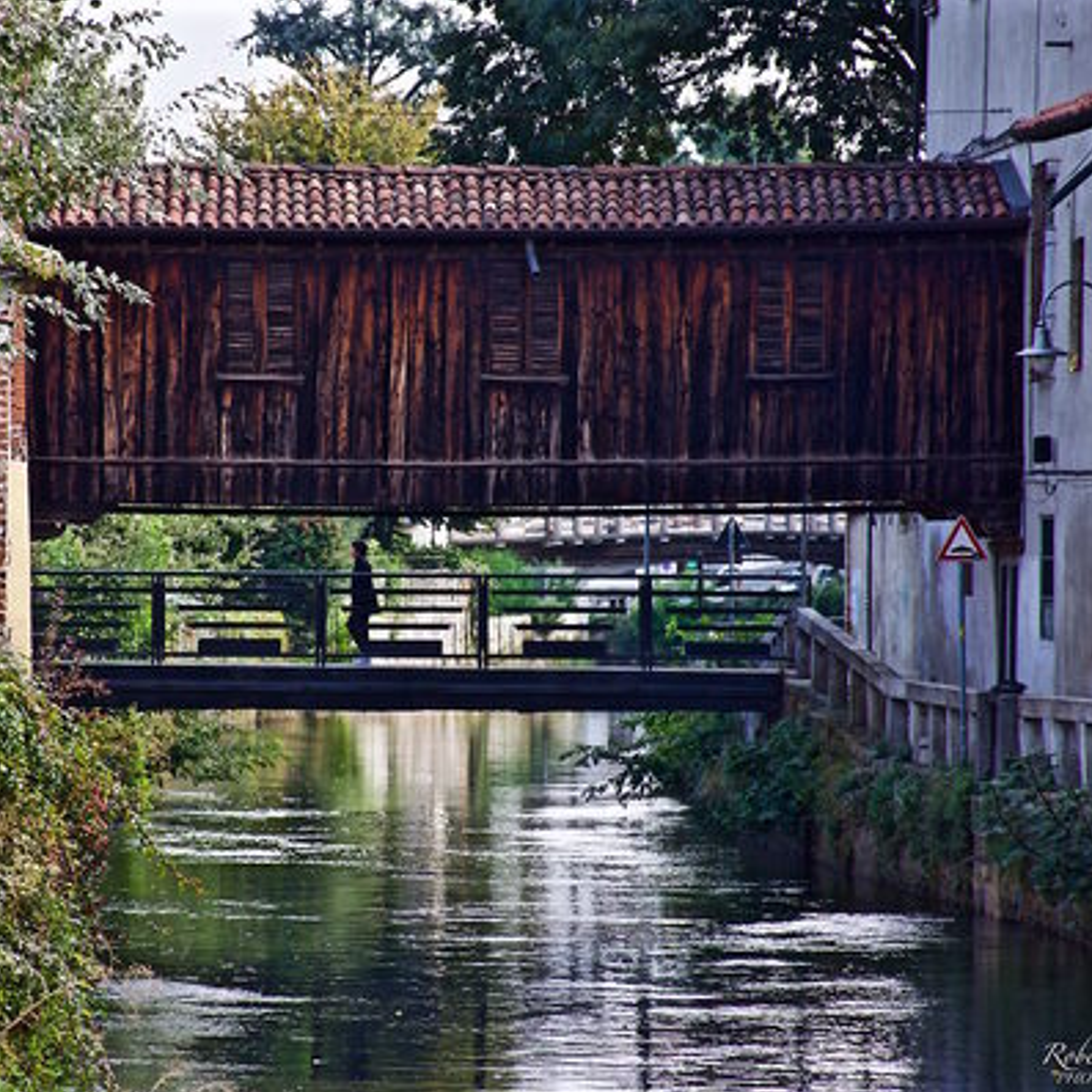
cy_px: 547
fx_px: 9636
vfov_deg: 6.5
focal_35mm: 270
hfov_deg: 6.5
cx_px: 404
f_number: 5.6
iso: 100
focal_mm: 140
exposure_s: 1/125
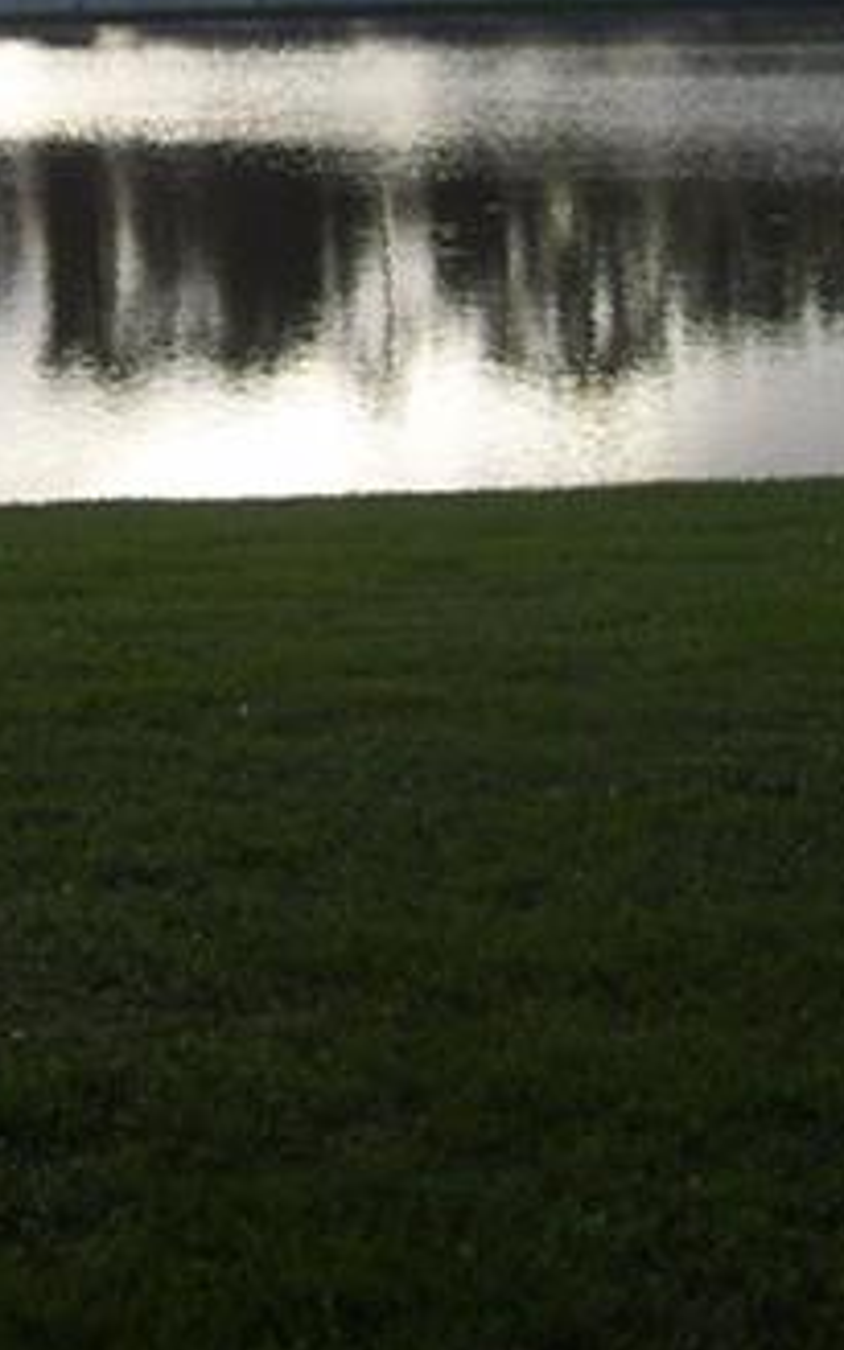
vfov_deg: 17.3
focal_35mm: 119
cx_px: 74
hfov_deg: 10.9
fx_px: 4380
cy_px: 181
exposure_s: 1/640
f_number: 2.7
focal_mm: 6
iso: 80
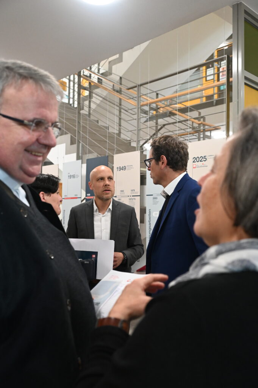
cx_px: 129
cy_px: 194
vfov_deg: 55.1
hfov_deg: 38.3
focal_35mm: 34
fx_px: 371
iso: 5000
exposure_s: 1/125
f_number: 4.8
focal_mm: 34.5
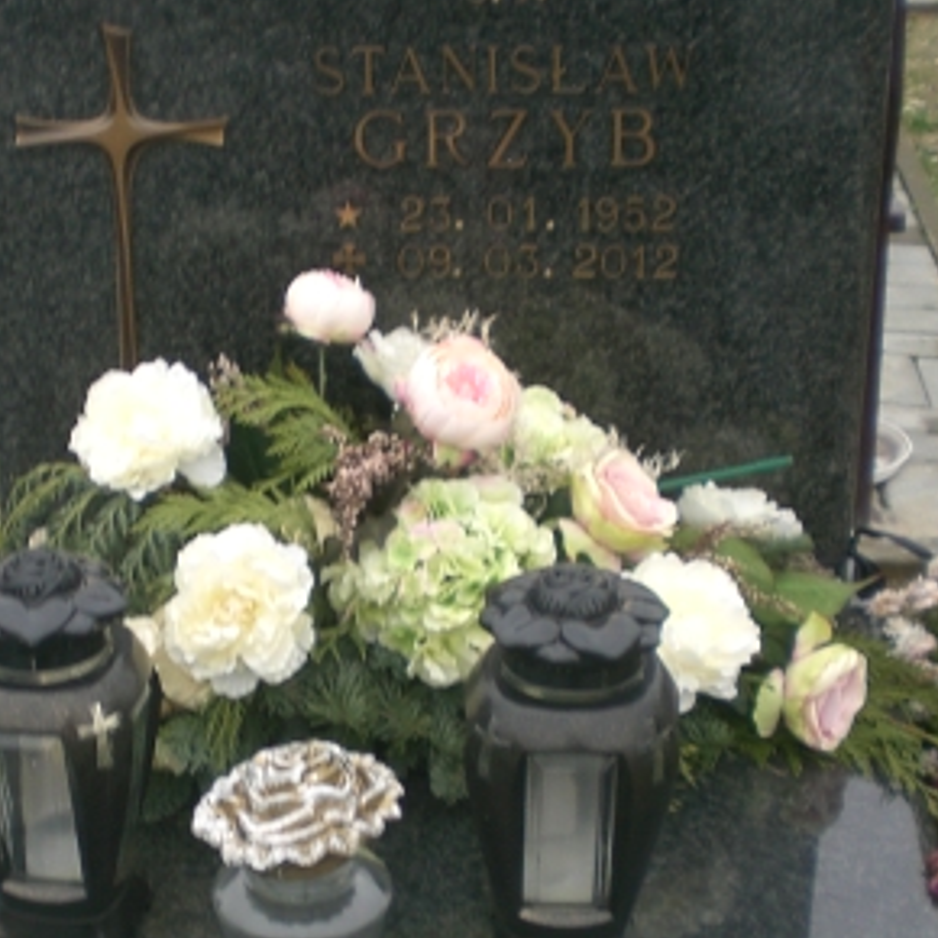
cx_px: 236
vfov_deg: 23.2
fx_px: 2269
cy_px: 686
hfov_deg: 23.1
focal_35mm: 74
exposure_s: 1/60
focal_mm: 6.3
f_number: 3.1
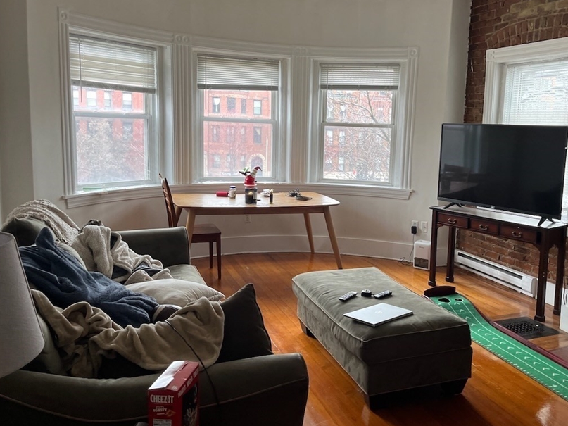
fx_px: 541
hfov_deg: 54.9
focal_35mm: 33
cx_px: 343
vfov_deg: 42.9
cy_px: 194
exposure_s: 1/121
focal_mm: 5.1
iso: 125
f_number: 1.6
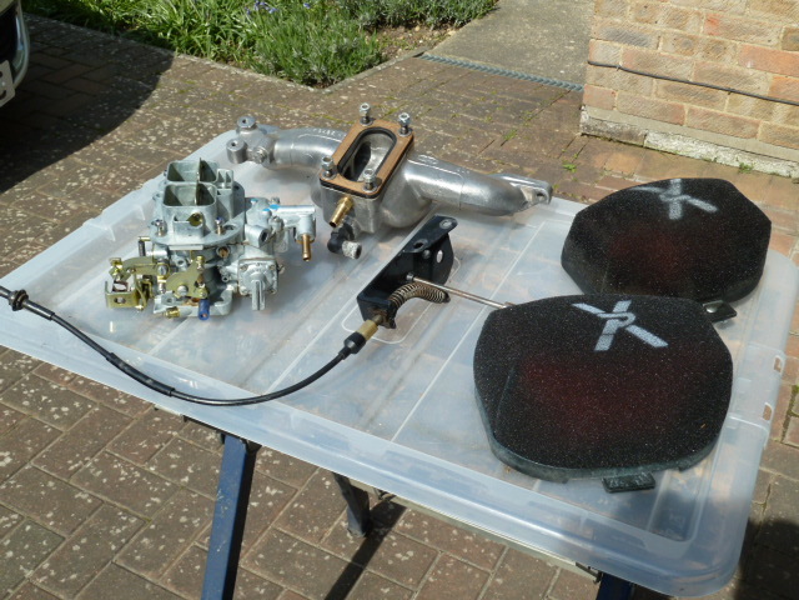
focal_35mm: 40
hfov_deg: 46.8
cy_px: 300
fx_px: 923
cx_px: 400
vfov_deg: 36.0
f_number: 4.5
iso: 80
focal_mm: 6.5
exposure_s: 1/400
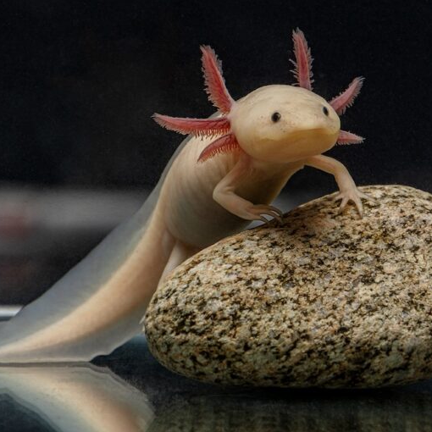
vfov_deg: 8.7
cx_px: 240
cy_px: 216
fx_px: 2847
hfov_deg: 8.7
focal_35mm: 202
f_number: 5.6
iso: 100
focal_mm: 105
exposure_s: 1/250
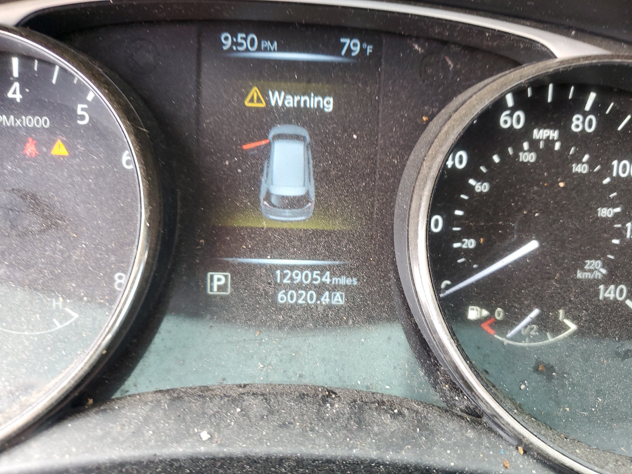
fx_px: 475
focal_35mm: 26
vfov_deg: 53.1
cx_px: 316
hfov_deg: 67.3
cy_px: 237
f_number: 1.5
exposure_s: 1/60.2
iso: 128
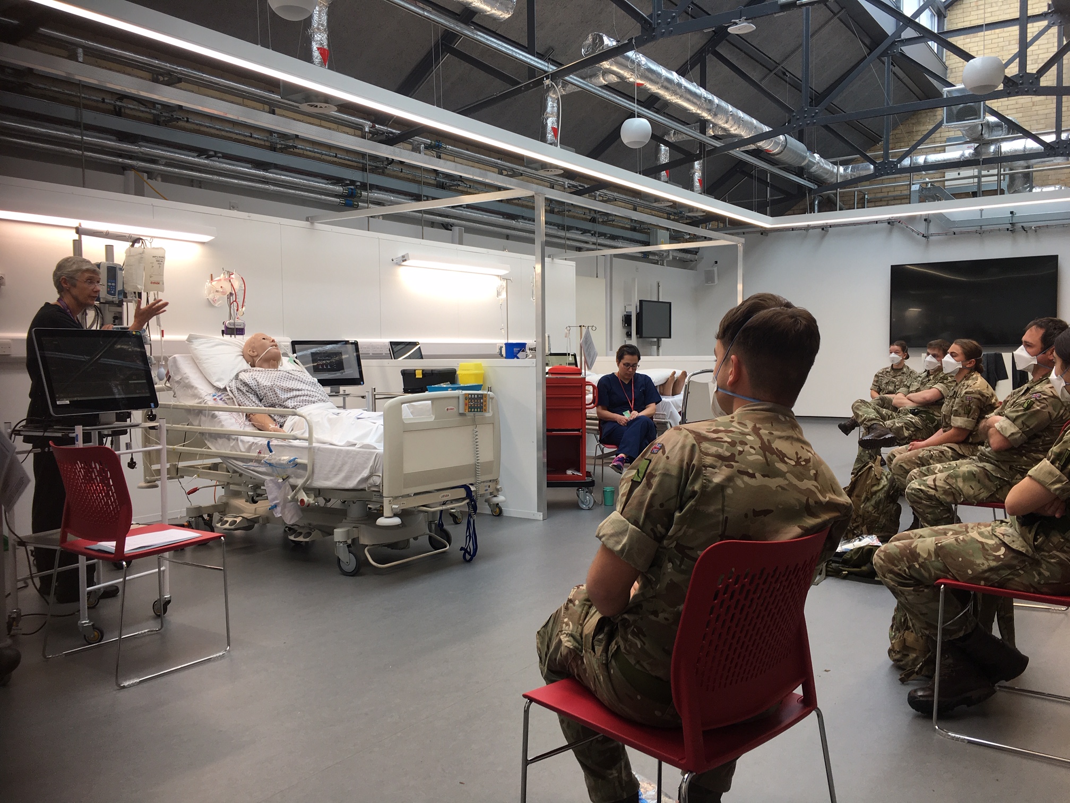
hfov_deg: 61.7
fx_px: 896
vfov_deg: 48.2
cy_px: 402
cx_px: 535
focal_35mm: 29
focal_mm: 4.15
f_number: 2.2
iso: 25
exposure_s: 1/50
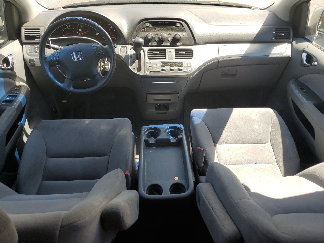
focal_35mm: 26
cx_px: 162
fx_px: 243
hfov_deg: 67.3
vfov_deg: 53.1
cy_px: 122
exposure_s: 1/455
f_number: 1.5
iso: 50
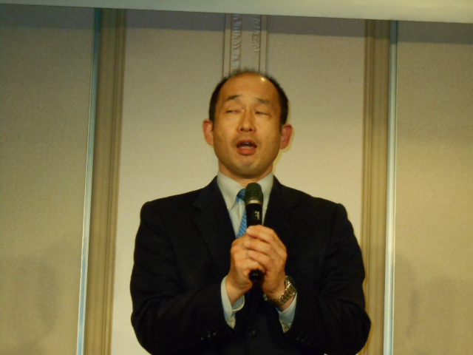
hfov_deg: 15.2
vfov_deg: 11.4
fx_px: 1776
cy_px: 178
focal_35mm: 130
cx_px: 236
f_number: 6.5
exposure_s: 1/60
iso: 800
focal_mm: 23
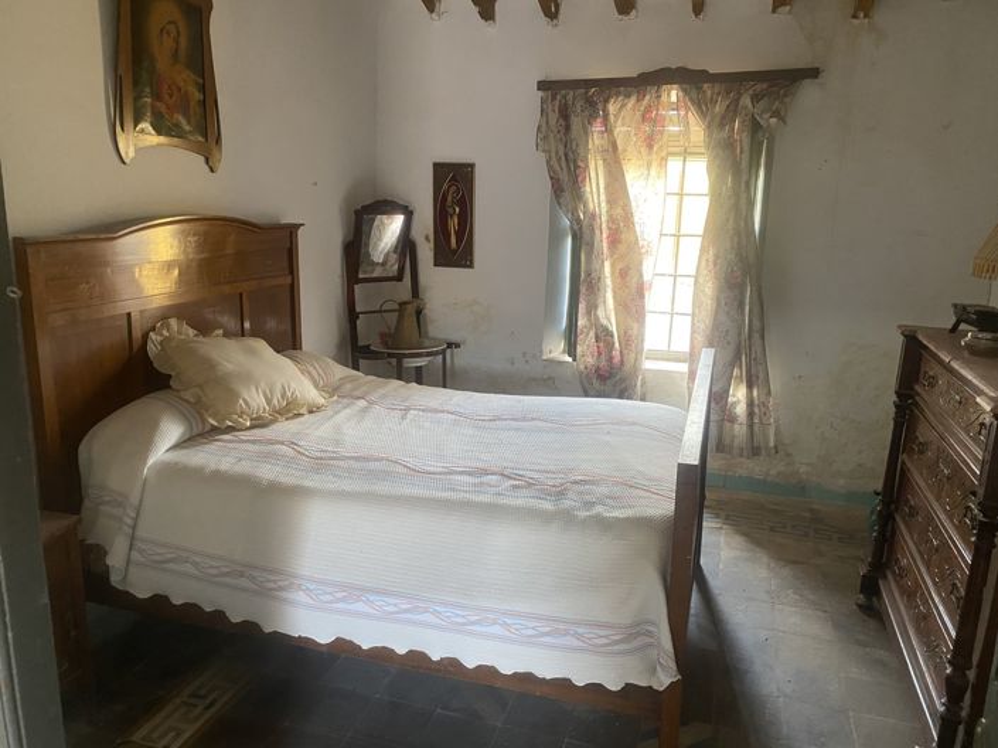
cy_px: 374
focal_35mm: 26
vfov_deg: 53.0
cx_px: 499
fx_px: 749
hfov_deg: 67.3
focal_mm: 4.25
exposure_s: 1/50
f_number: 1.8
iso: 320
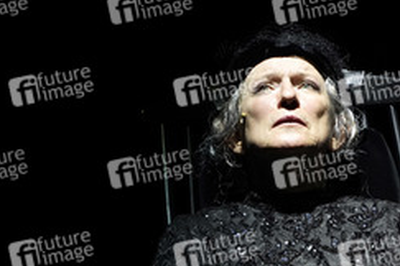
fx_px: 12377
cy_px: 210
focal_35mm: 1114
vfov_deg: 1.2
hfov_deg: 1.9
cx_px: 337
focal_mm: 600
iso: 6400
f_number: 8
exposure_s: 1/320
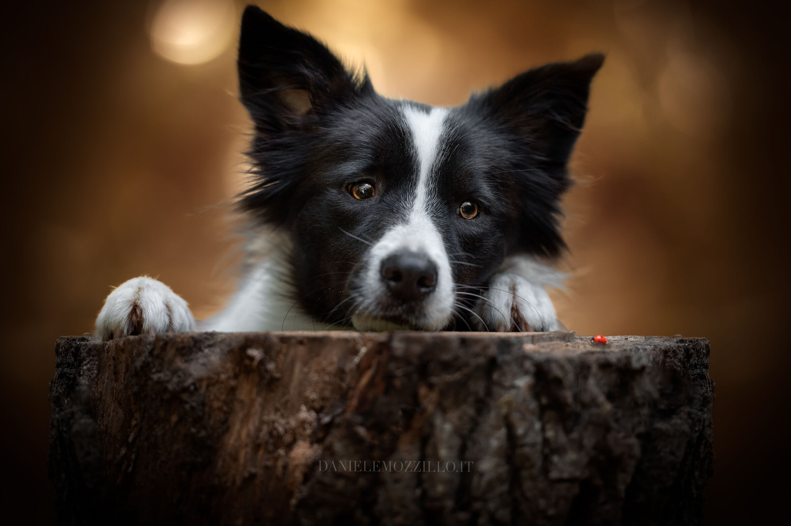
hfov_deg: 10.3
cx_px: 396
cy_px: 263
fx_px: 4392
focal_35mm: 200
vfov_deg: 6.9
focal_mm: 200
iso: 1000
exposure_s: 1/500
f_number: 2.8
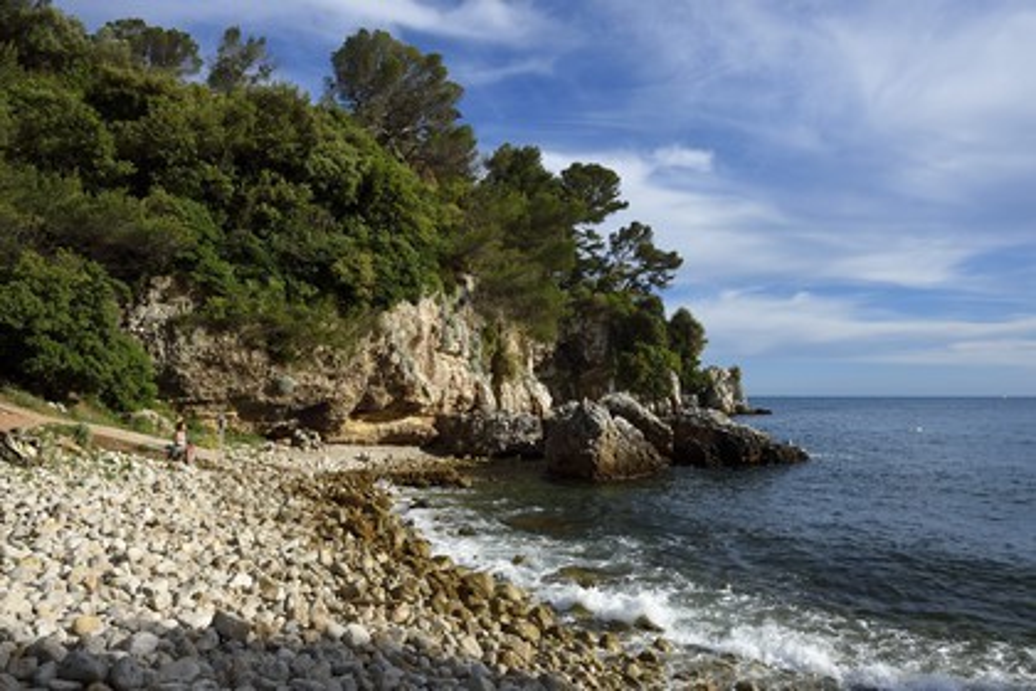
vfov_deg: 53.1
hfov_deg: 73.7
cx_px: 518
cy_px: 346
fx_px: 691
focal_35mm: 24
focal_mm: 24
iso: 200
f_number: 14
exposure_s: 1/250
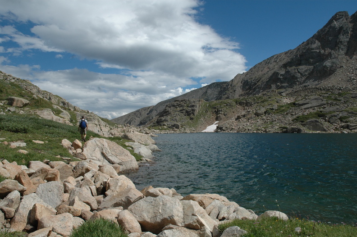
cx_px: 178
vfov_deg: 47.8
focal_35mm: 27
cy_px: 118
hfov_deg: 67.4
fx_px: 267
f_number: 11
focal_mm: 18
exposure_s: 1/500
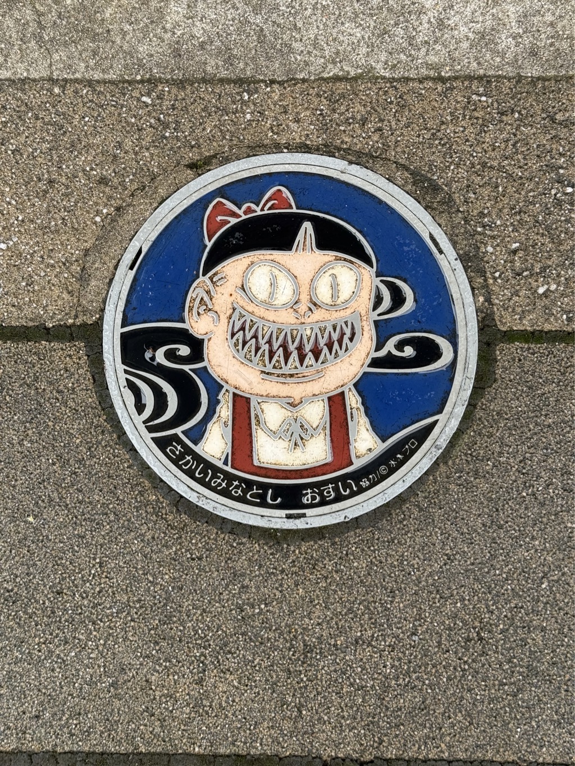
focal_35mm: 48
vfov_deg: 39.7
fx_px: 1063
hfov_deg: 30.3
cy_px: 383
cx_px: 288
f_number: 1.78
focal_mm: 6.76
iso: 64
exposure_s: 1/207
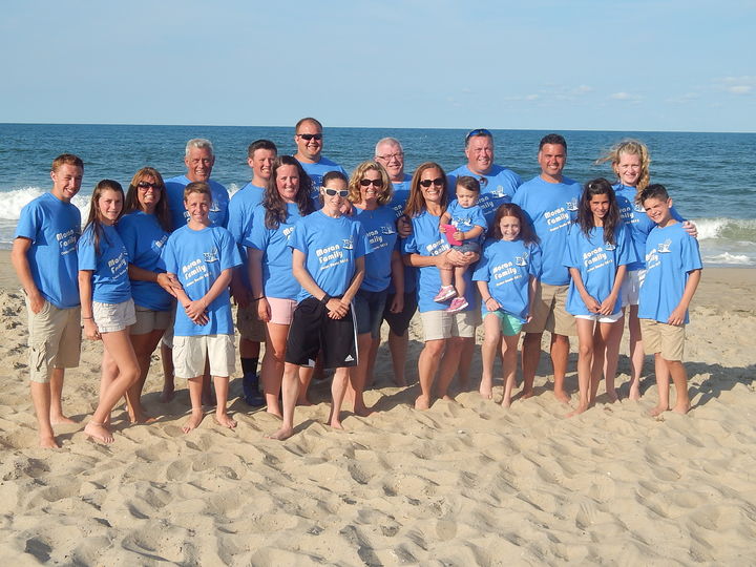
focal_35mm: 49
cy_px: 284
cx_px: 378
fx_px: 1070
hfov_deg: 38.9
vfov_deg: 29.7
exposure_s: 1/1000
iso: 125
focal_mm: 8.6
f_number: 3.7
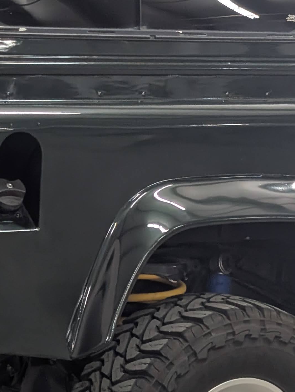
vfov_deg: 13.9
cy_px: 127
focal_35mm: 142
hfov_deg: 10.3
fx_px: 1610
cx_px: -68
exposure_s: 1/60
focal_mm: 6.9
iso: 279
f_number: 1.68
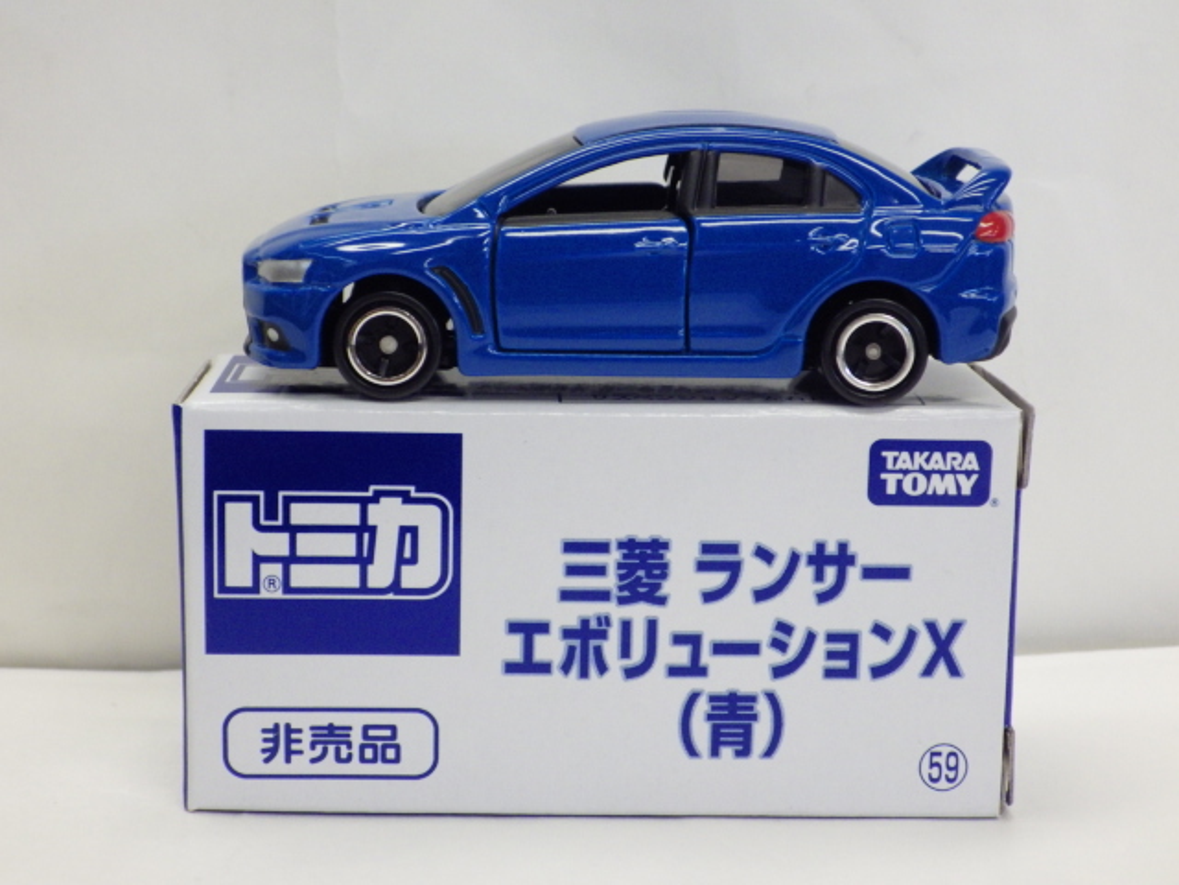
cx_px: 590
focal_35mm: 71
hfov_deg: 27.4
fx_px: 2418
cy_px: 442
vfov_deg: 20.7
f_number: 4.2
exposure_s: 1/60
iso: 500
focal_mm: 12.8
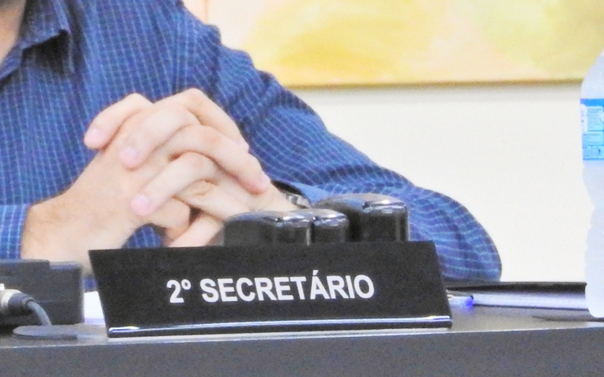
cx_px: 1
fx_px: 11422
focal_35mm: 694
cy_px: 19
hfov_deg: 3.0
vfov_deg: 1.9
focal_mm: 39.4
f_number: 5.3
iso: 800
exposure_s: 1/8
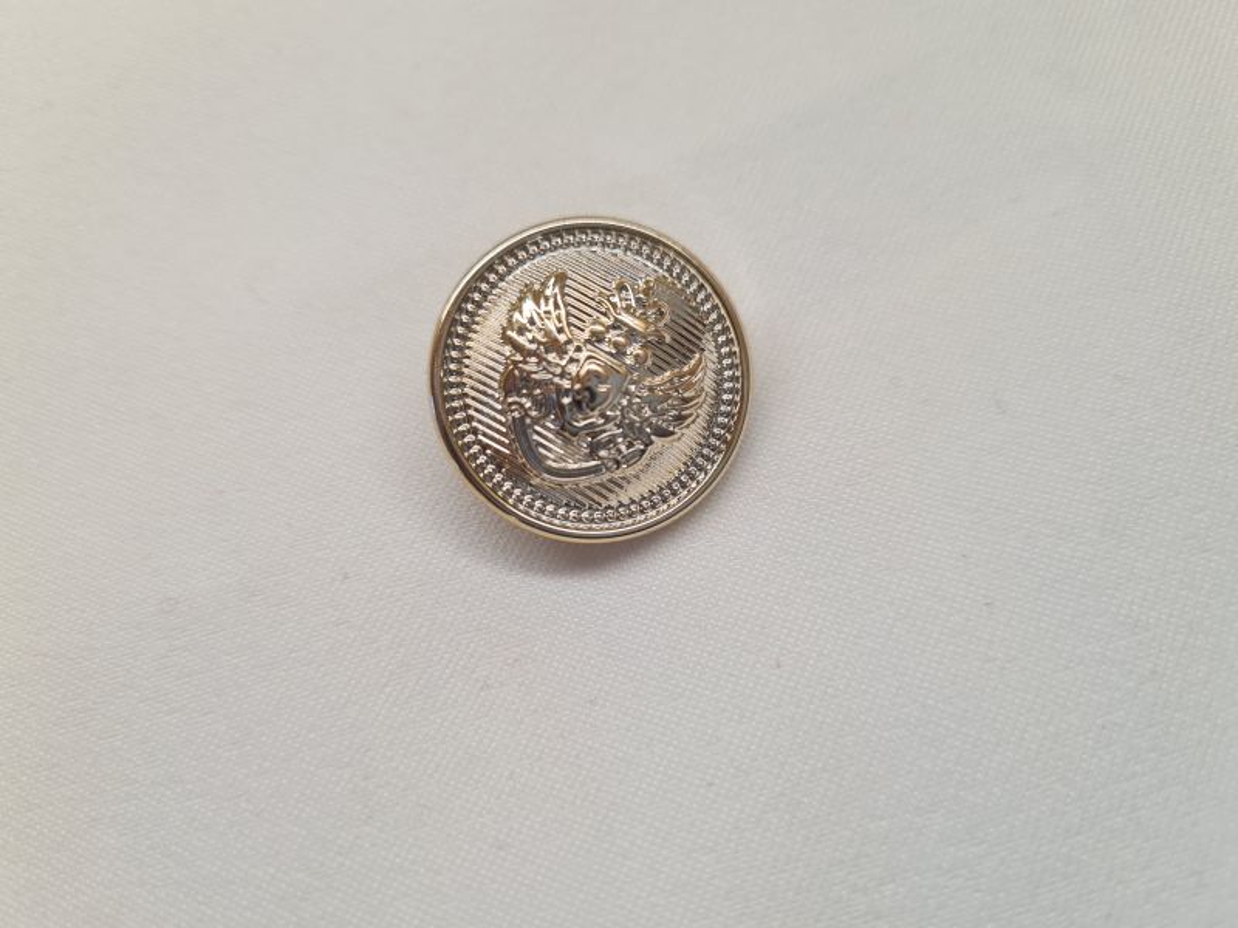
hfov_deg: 67.3
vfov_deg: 53.1
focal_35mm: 26
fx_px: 930
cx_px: 619
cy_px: 464
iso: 50
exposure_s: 1/202
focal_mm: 5.4
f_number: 1.8
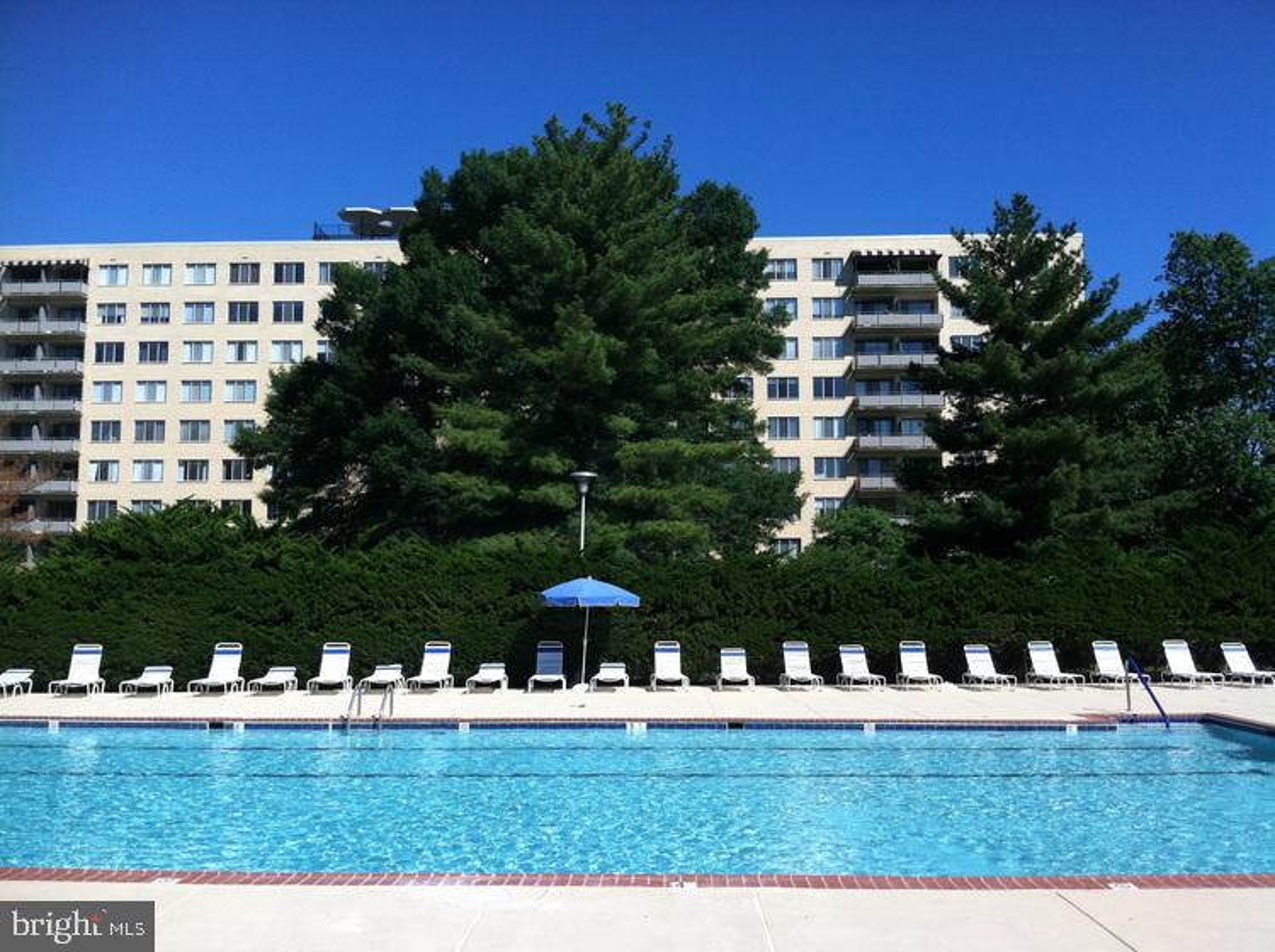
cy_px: 476
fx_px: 1287
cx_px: 638
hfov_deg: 52.7
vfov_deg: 40.6
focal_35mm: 35
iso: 80
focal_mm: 3.85
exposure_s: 1/1579
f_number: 2.8
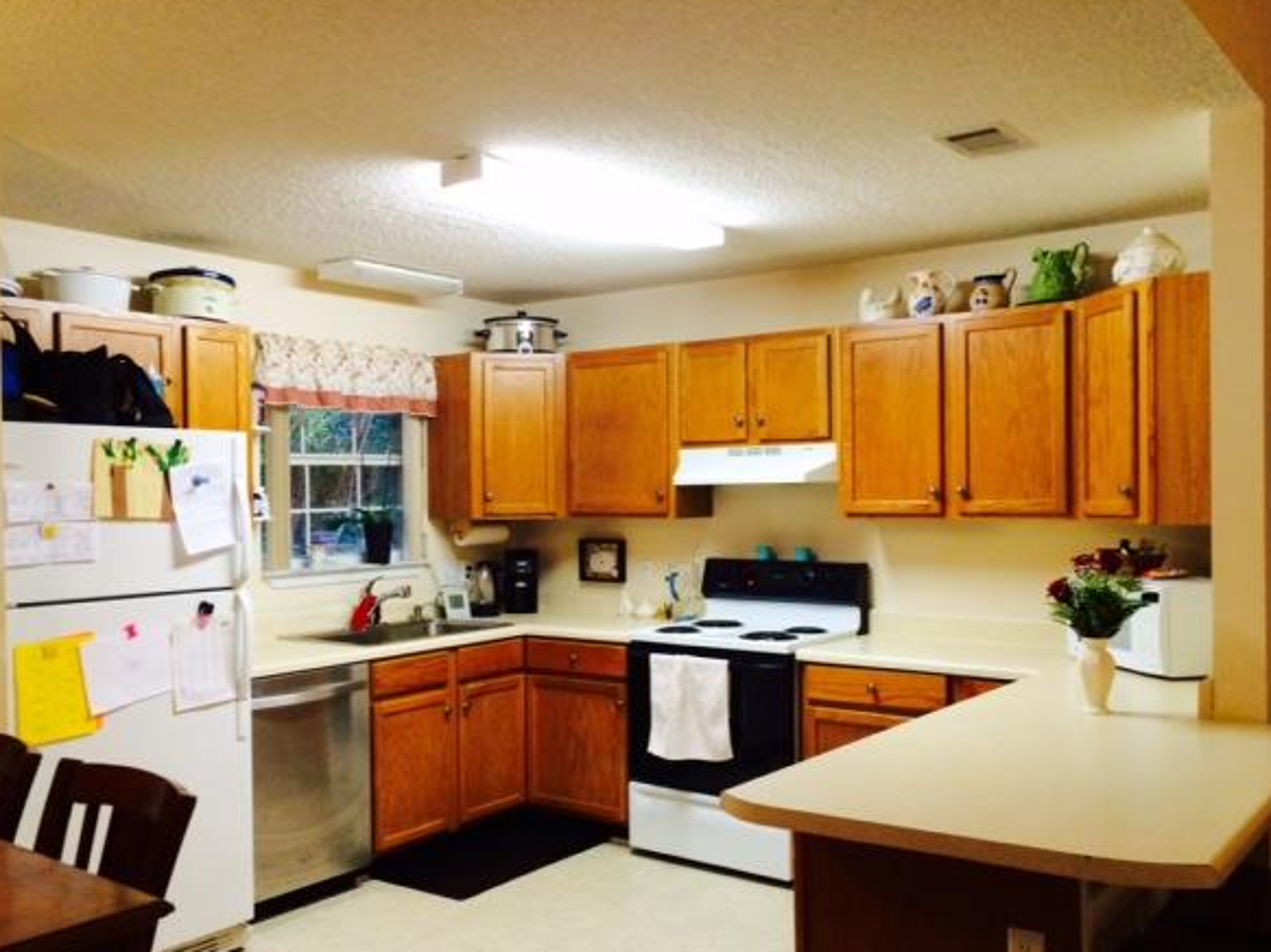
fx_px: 1211
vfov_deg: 42.9
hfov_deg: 55.4
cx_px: 655
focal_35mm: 33
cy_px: 509
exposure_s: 1/30
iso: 200
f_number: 2.2
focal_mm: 4.12
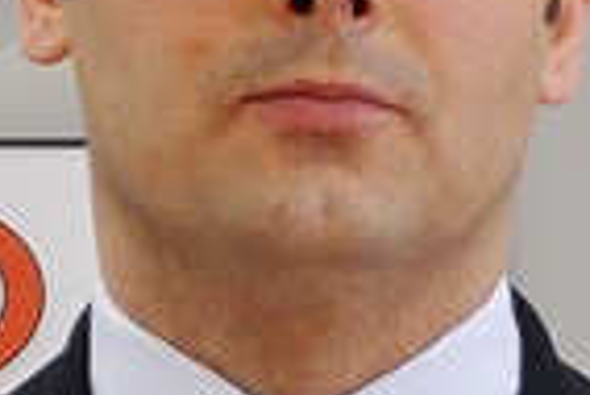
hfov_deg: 5.9
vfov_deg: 3.9
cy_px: 726
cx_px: 195
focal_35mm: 346
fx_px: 5676
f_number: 4.8
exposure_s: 1/60
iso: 500
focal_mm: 32
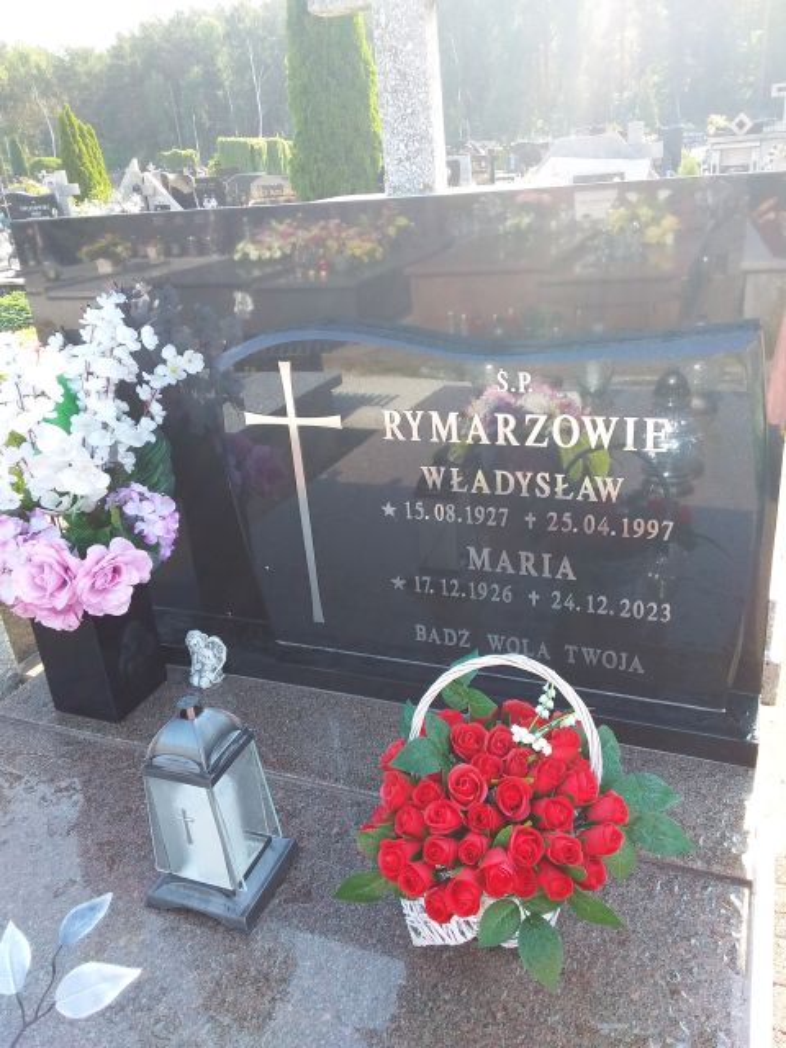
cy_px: 524
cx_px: 393
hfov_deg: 49.7
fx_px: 848
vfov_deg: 63.4
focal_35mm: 28
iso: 40
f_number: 1.9
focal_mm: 2.91
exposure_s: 1/185
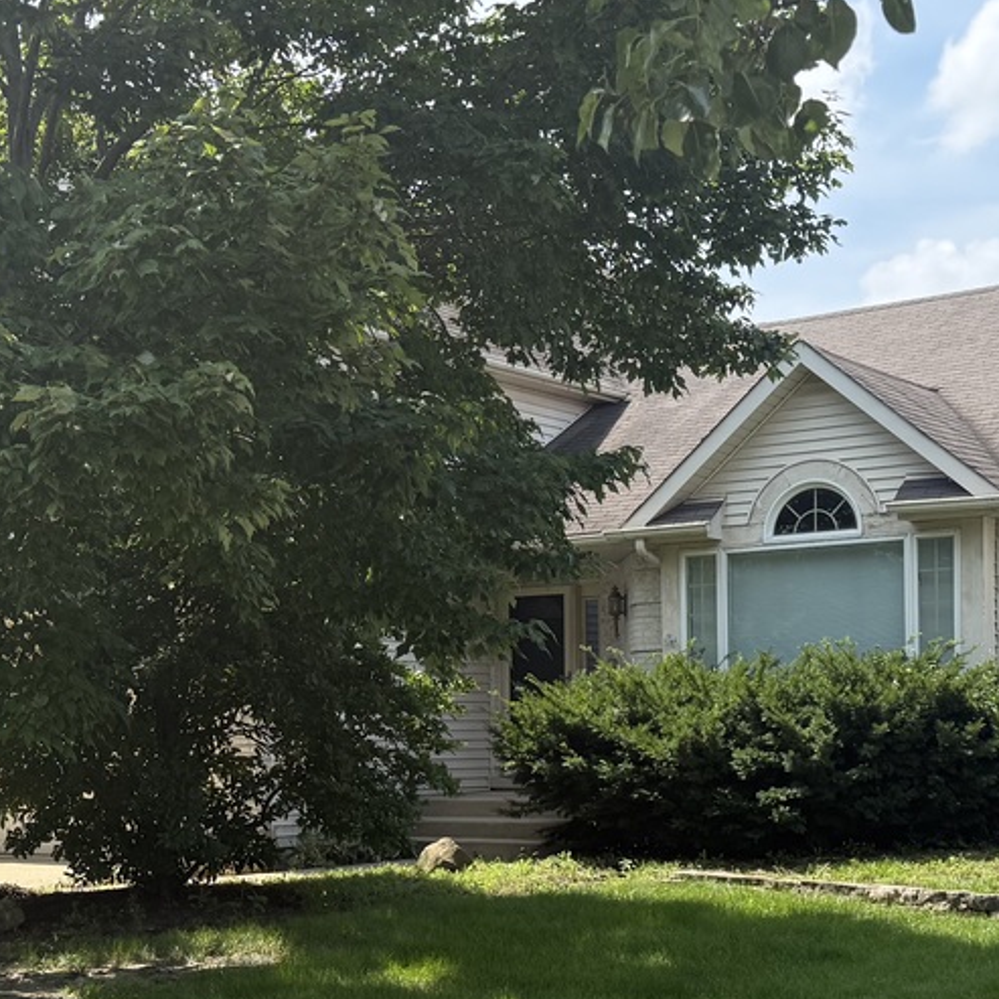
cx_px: 403
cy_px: 693
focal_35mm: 62
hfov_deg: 27.7
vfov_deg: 27.5
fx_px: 2024
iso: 100
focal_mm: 6.76
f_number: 1.78
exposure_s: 1/2525
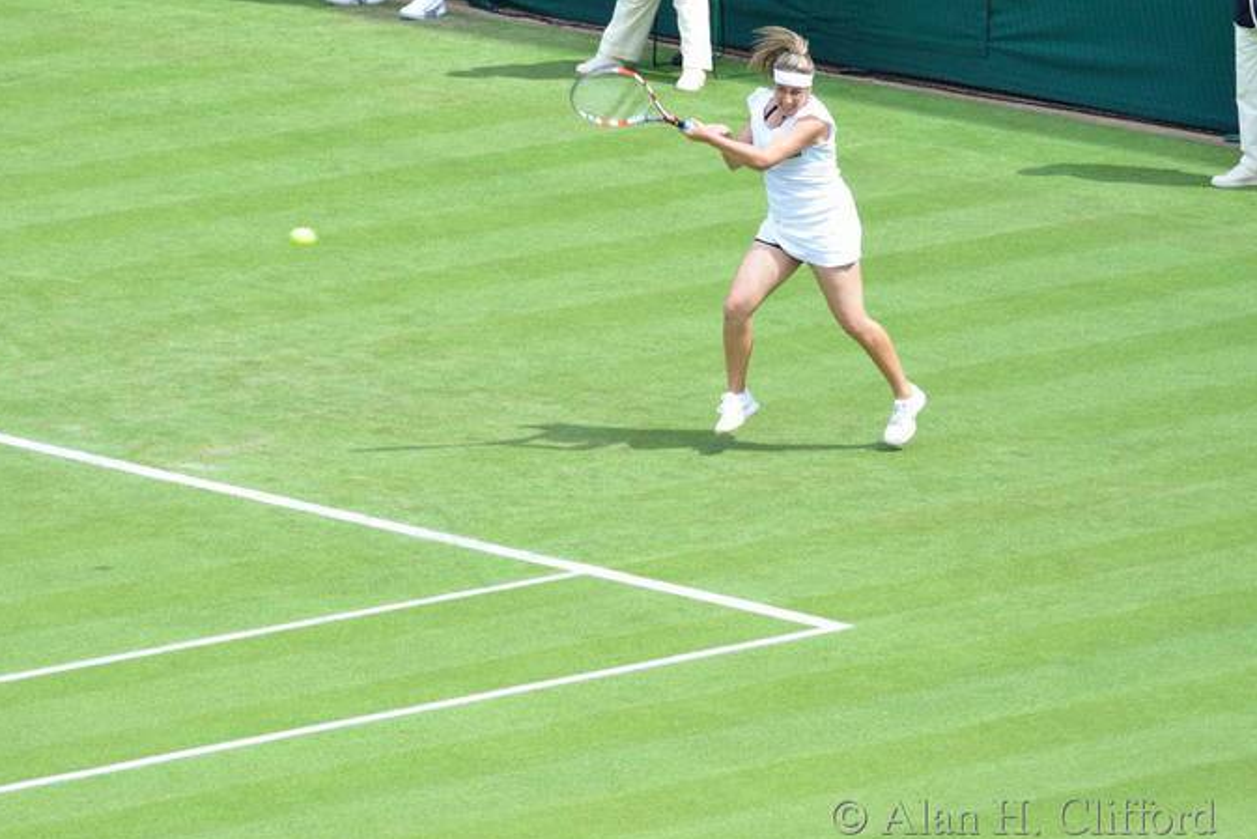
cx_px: 614
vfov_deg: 3.8
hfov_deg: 5.8
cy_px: 429
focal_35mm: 358
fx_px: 12502
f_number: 5.3
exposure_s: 1/640
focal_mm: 230
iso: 560
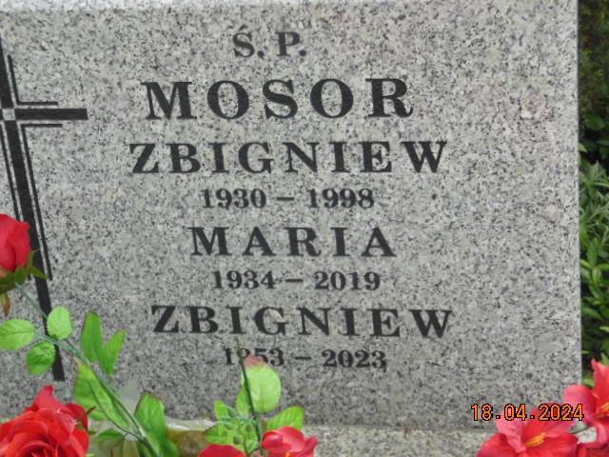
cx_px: 304
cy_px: 228
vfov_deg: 17.0
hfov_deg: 22.5
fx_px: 1531
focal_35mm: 87
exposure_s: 1/80
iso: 125
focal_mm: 15.5
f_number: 4.6
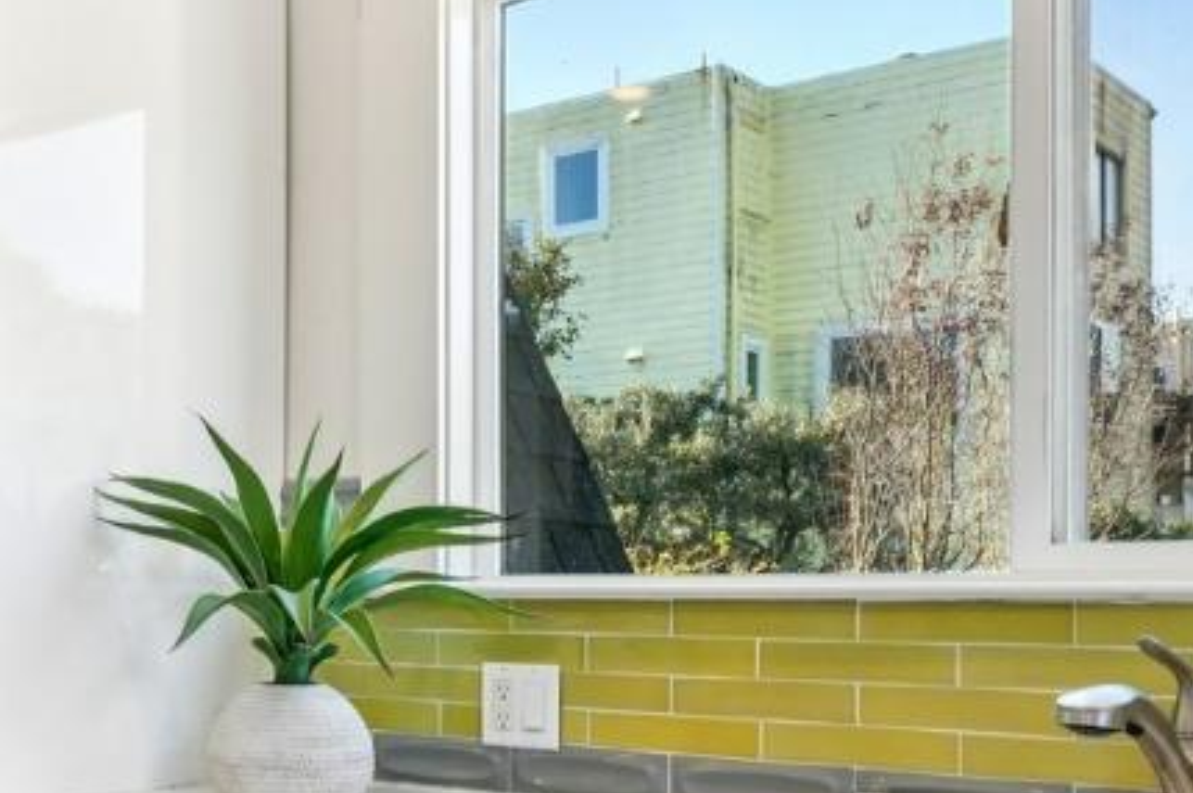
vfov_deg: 27.1
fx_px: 1622
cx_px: 81
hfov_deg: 37.3
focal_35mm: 49
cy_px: 586
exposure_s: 1/100
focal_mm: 14
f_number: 8
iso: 800
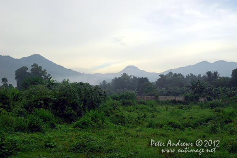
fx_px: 296
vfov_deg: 29.8
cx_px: 118
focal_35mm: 45
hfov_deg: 43.6
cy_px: 79
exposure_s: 1/500
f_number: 7.1
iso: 400
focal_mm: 30
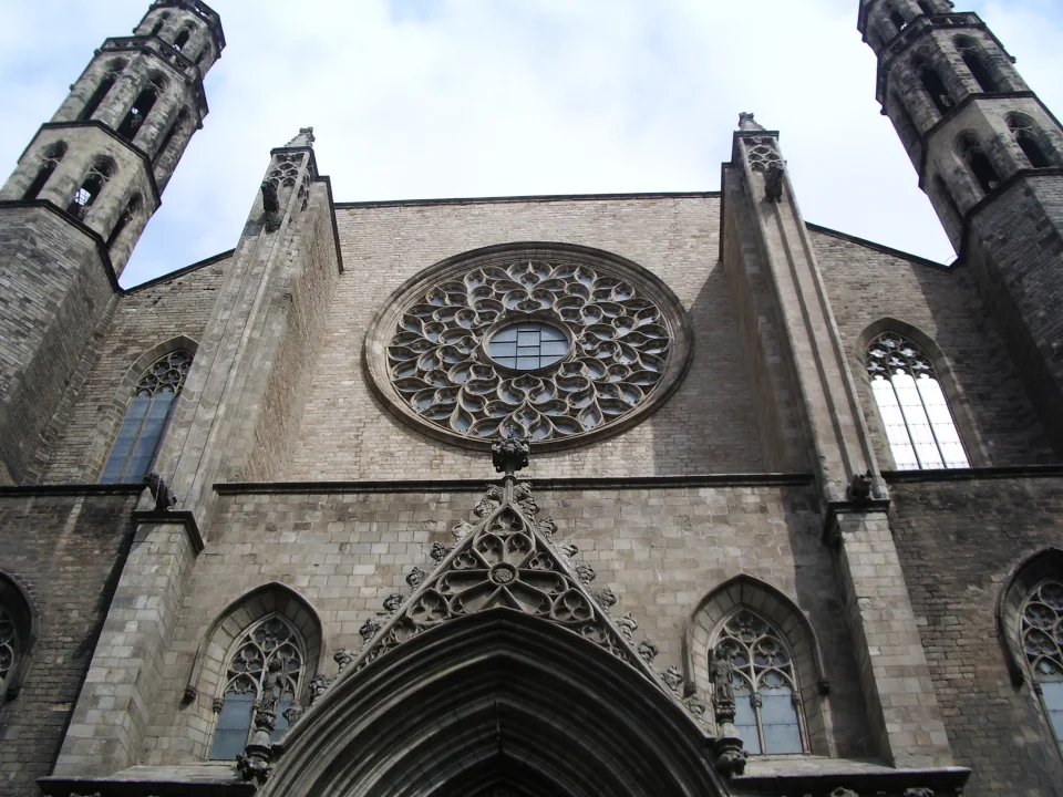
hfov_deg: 52.6
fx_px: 1075
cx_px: 532
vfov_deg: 40.7
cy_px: 398
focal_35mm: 35
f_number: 4.3
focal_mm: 5.8
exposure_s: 1/500
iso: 50
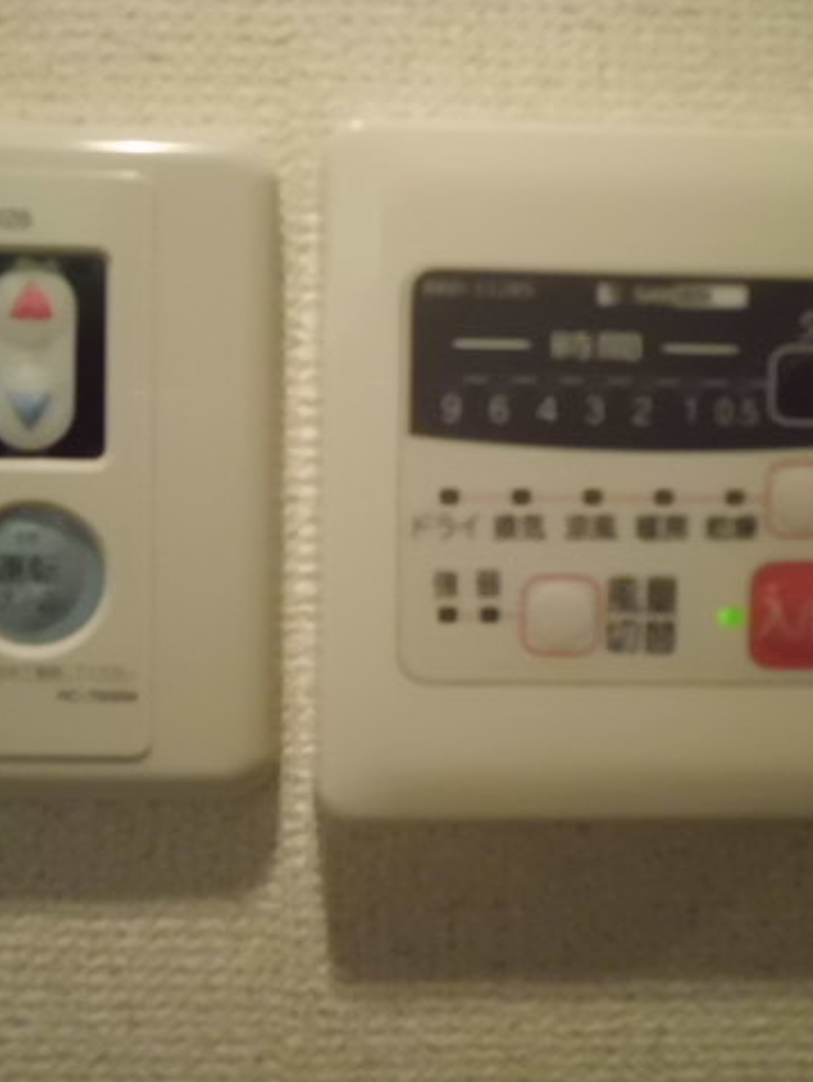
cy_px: 540
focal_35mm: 35
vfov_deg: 52.6
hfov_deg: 40.2
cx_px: 262
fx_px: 1095
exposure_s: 1/125
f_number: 2.8
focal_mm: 4.7
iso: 800
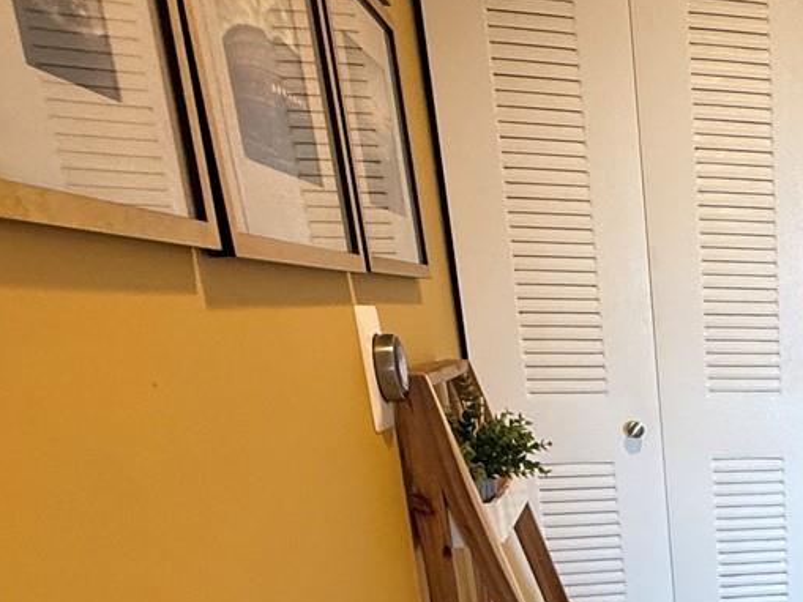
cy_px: 649
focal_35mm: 44
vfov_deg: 29.8
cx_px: 956
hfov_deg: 34.6
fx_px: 1021
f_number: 2.2
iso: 200
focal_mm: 2.22
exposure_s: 1/60
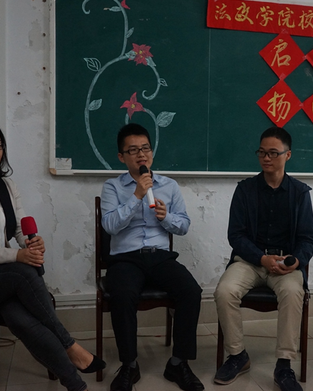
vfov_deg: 39.5
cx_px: 211
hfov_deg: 31.8
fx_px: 544
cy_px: 194
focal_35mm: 47
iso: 3200
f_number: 4
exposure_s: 1/125
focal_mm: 33
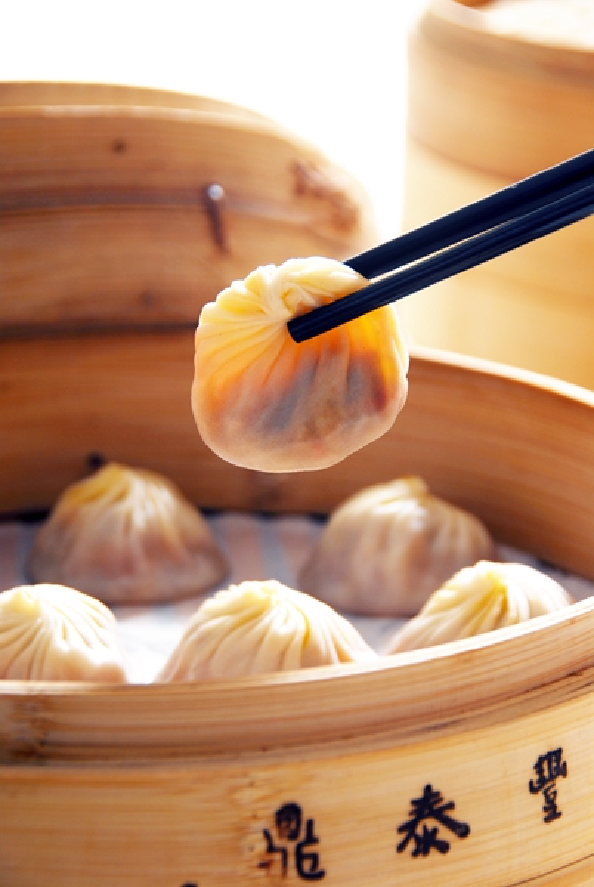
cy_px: 444
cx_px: 297
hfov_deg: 7.7
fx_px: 4439
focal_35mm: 180
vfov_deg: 11.4
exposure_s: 1/160
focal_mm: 120
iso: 100
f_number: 7.1
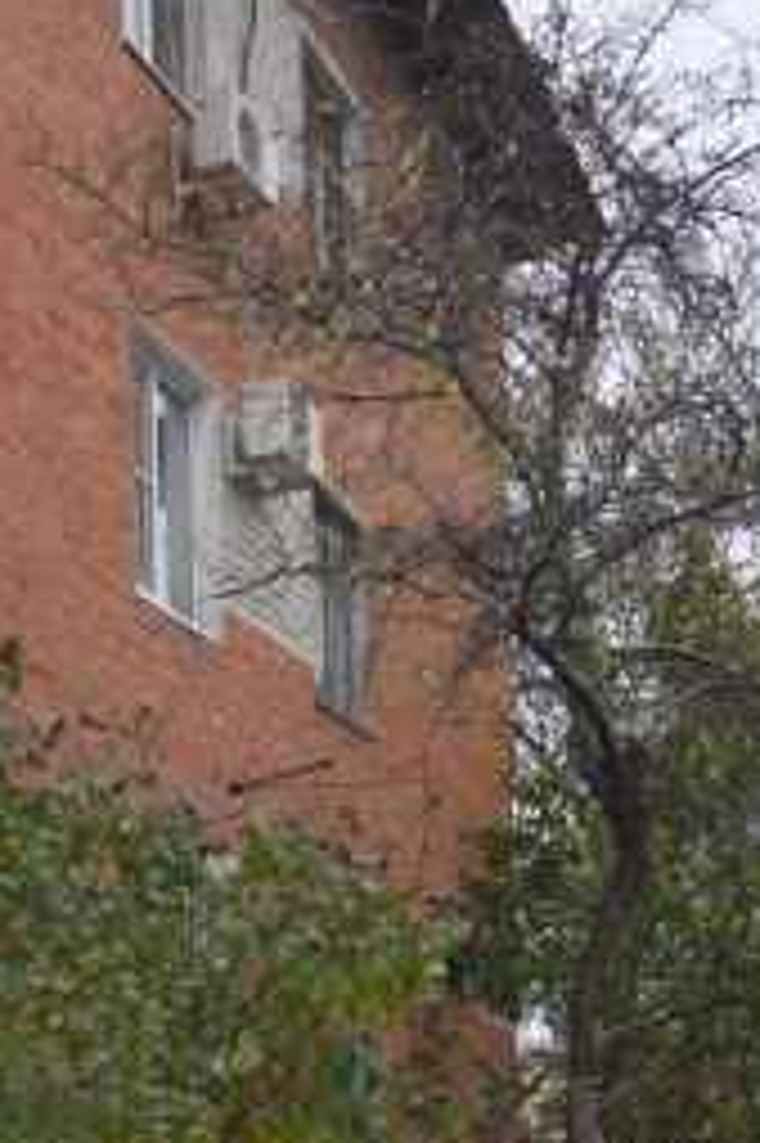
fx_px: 2223
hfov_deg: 19.3
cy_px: 1300
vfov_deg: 26.3
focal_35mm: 70
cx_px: 202
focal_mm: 11
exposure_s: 1/200
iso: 100
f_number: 4.5
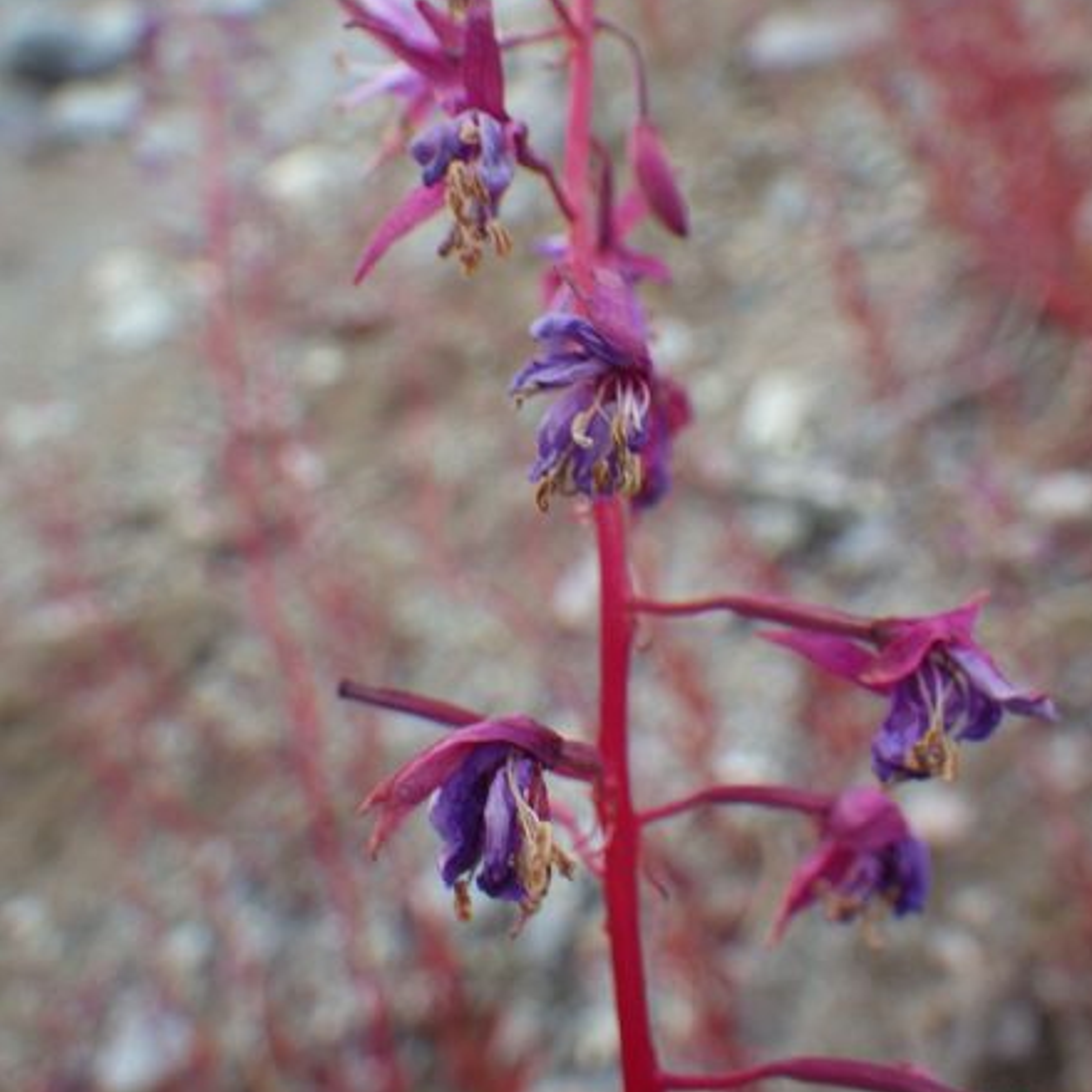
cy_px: 395
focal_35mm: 41
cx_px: 556
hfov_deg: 40.9
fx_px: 1463
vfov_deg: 40.6
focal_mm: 6.1
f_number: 3.8
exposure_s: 1/160
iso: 125
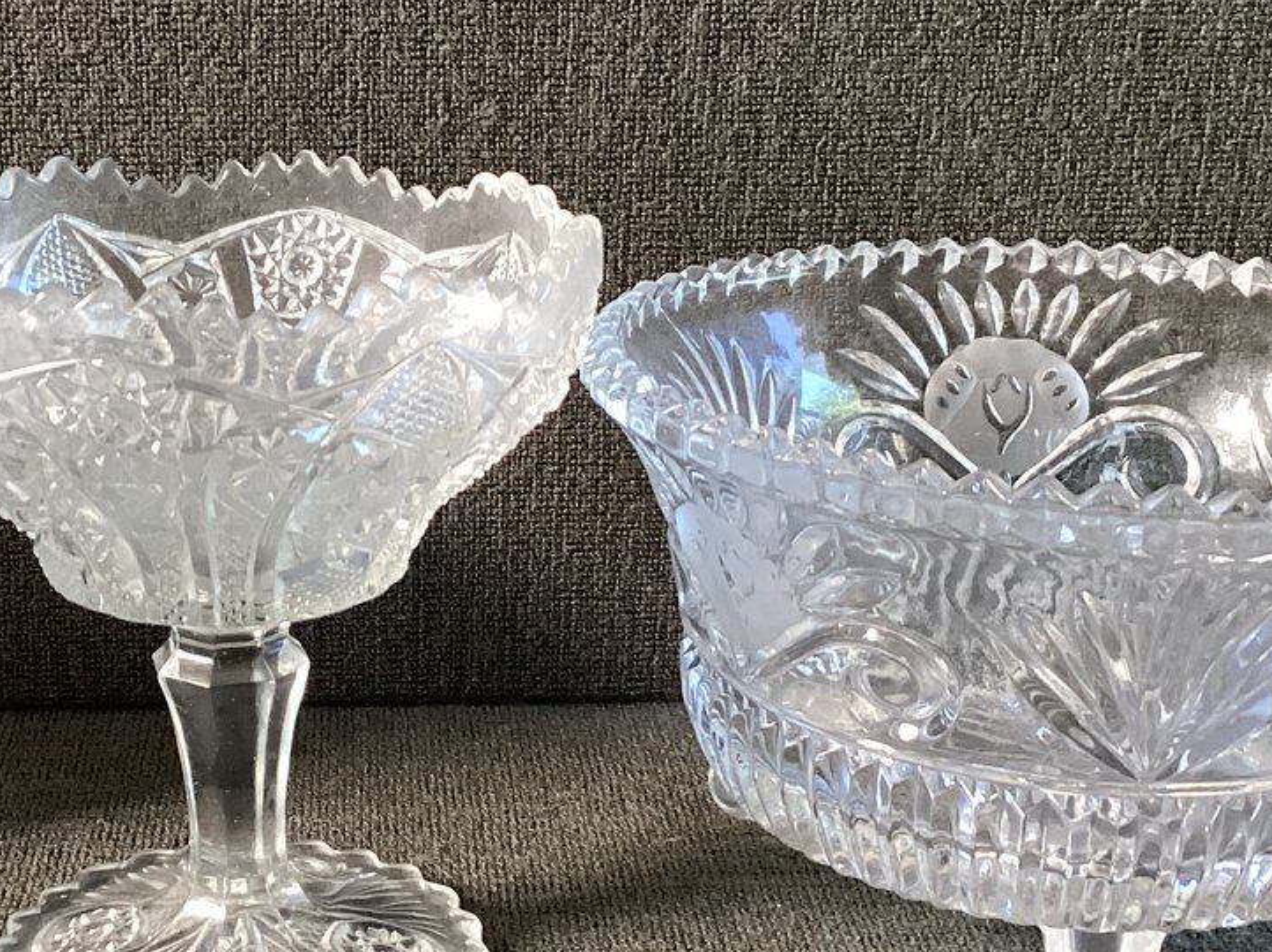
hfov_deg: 29.7
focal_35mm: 65
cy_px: 515
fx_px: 2388
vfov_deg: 22.6
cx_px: 482
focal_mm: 3.3
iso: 125
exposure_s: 1/60
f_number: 2.4
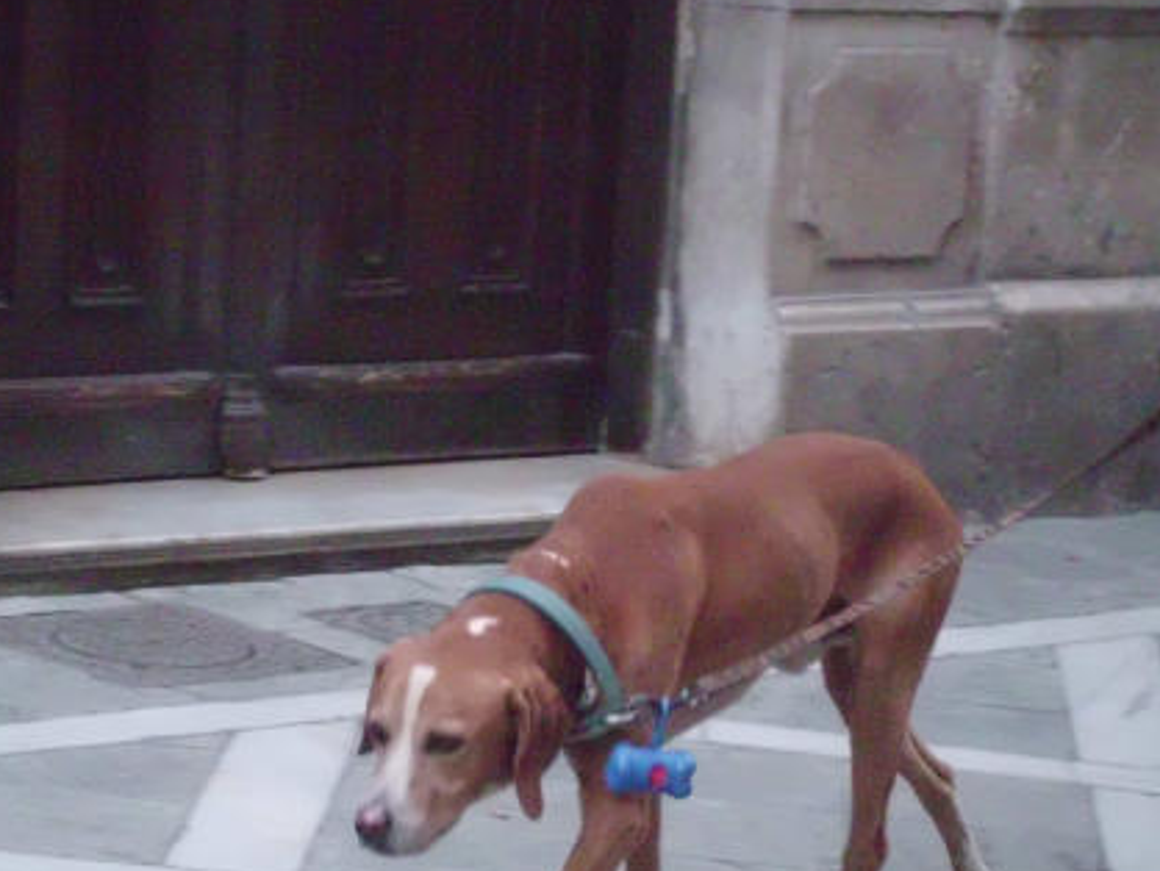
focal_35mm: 157
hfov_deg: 12.5
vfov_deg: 9.5
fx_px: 5264
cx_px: 326
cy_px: 505
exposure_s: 1/60
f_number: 5.4
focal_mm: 18.9
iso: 800
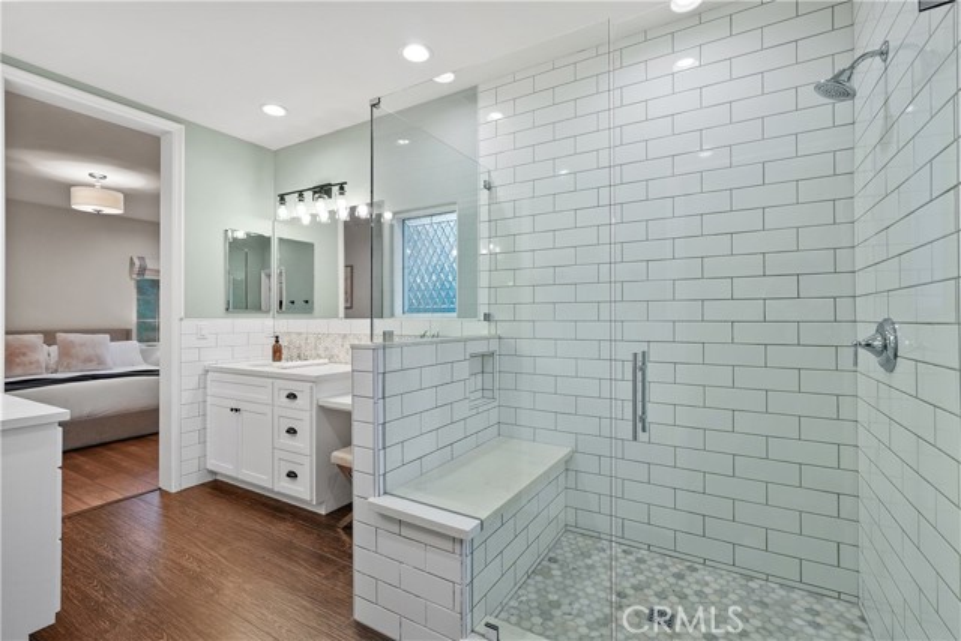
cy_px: 320
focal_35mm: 16
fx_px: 427
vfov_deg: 73.8
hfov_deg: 96.7
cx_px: 480
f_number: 4.5
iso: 320
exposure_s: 1/15
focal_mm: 16
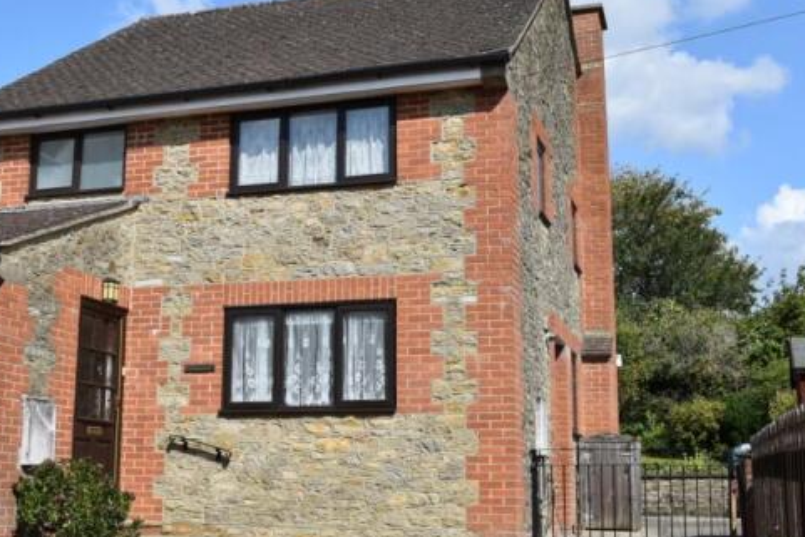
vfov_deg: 27.5
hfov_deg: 40.2
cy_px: 272
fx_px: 1096
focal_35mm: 49
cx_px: 336
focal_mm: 24
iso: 100
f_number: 9
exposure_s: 1/320
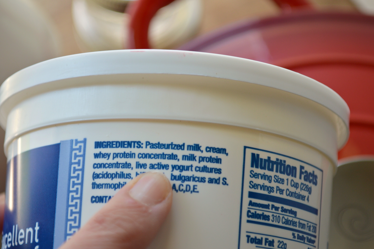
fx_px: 856
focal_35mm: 82
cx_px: 187
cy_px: 124
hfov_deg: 24.6
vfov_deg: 16.5
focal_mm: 55
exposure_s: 1/80
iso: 200
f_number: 5.6
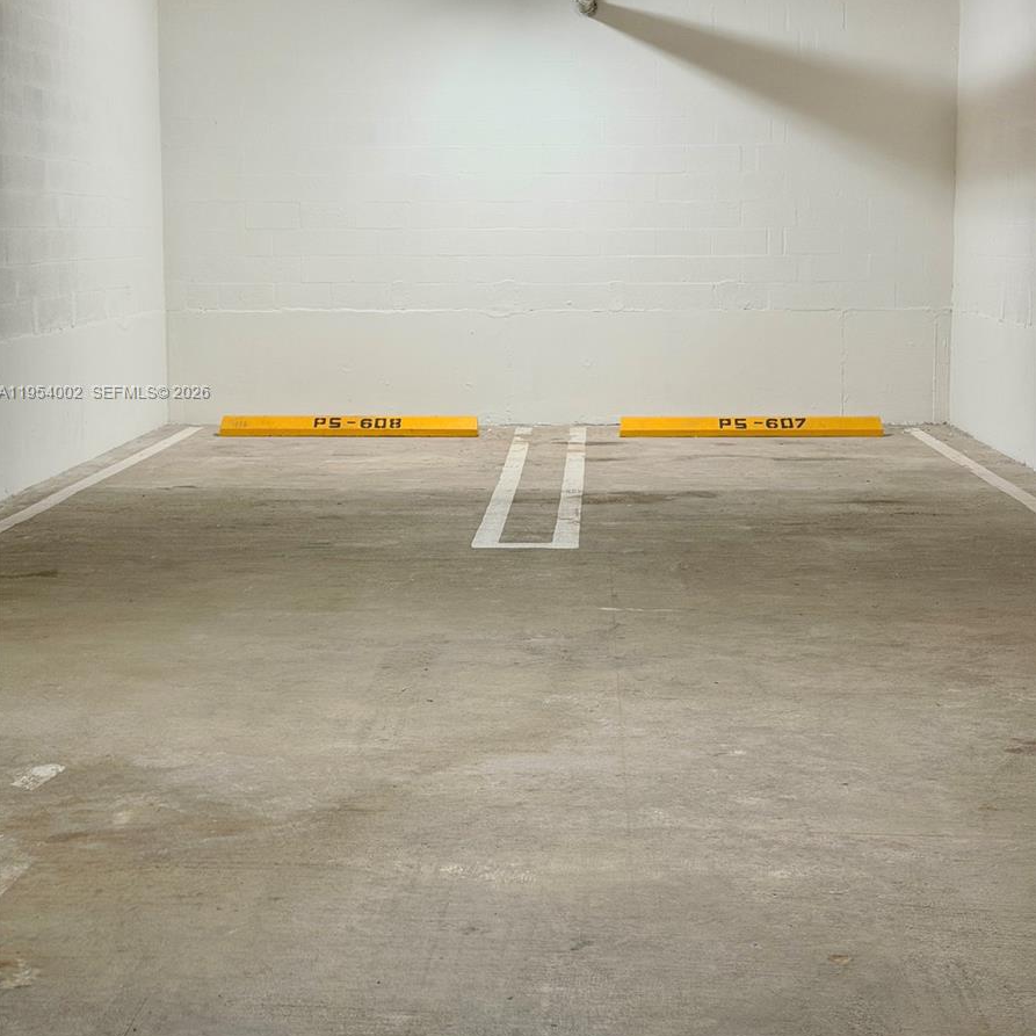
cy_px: 393
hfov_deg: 30.0
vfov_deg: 29.9
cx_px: 516
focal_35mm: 57
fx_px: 1930
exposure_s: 1/60
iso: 200
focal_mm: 6.76
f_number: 1.78
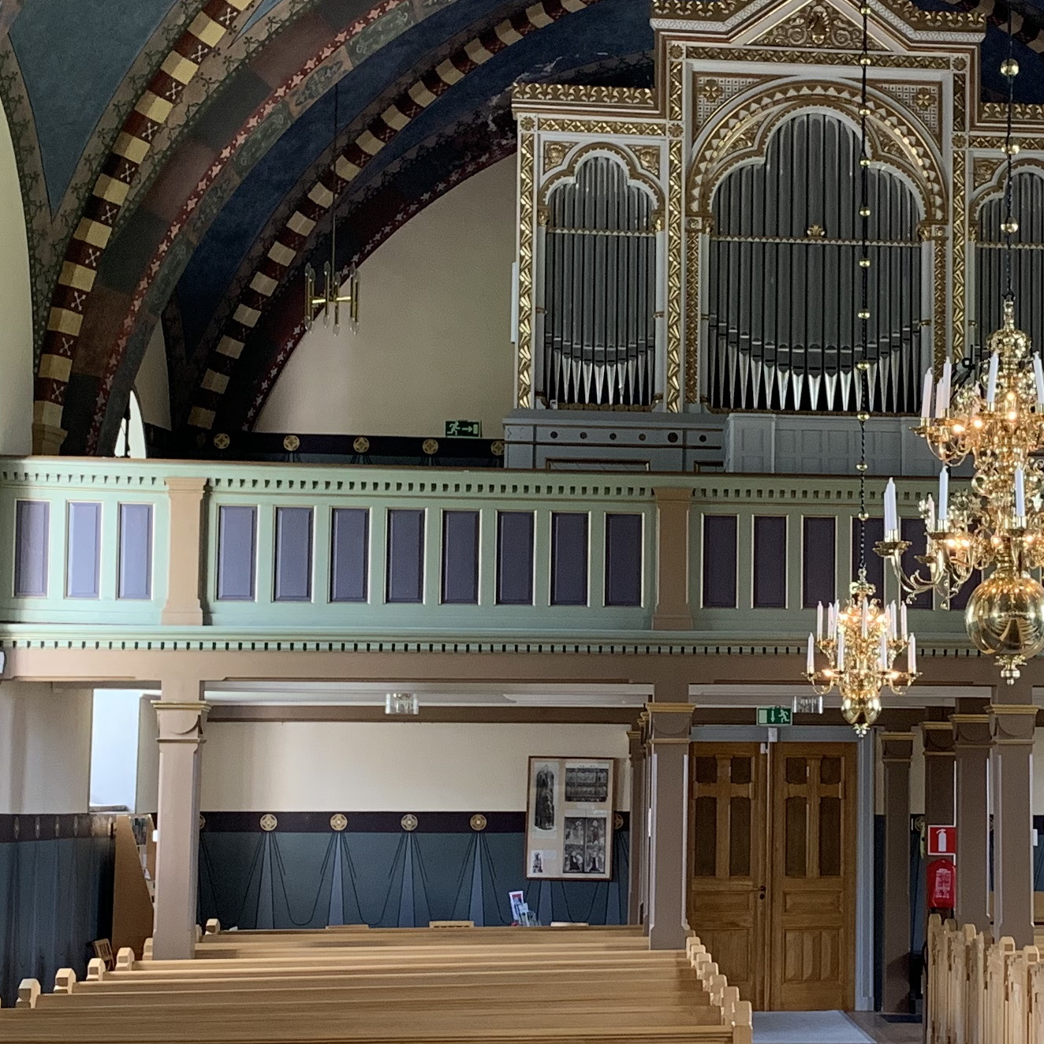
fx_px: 2389
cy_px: 592
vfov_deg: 24.6
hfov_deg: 24.2
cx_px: 857
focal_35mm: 70
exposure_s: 1/50
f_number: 1.8
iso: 125
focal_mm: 4.25
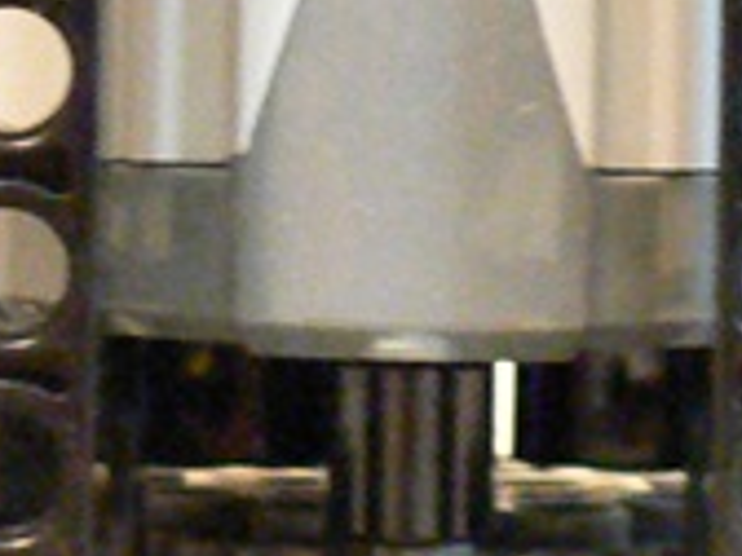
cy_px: 386
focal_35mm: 272
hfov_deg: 7.3
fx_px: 5830
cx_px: 446
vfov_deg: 5.5
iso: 400
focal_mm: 7.4
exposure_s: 1/8
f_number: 2.8
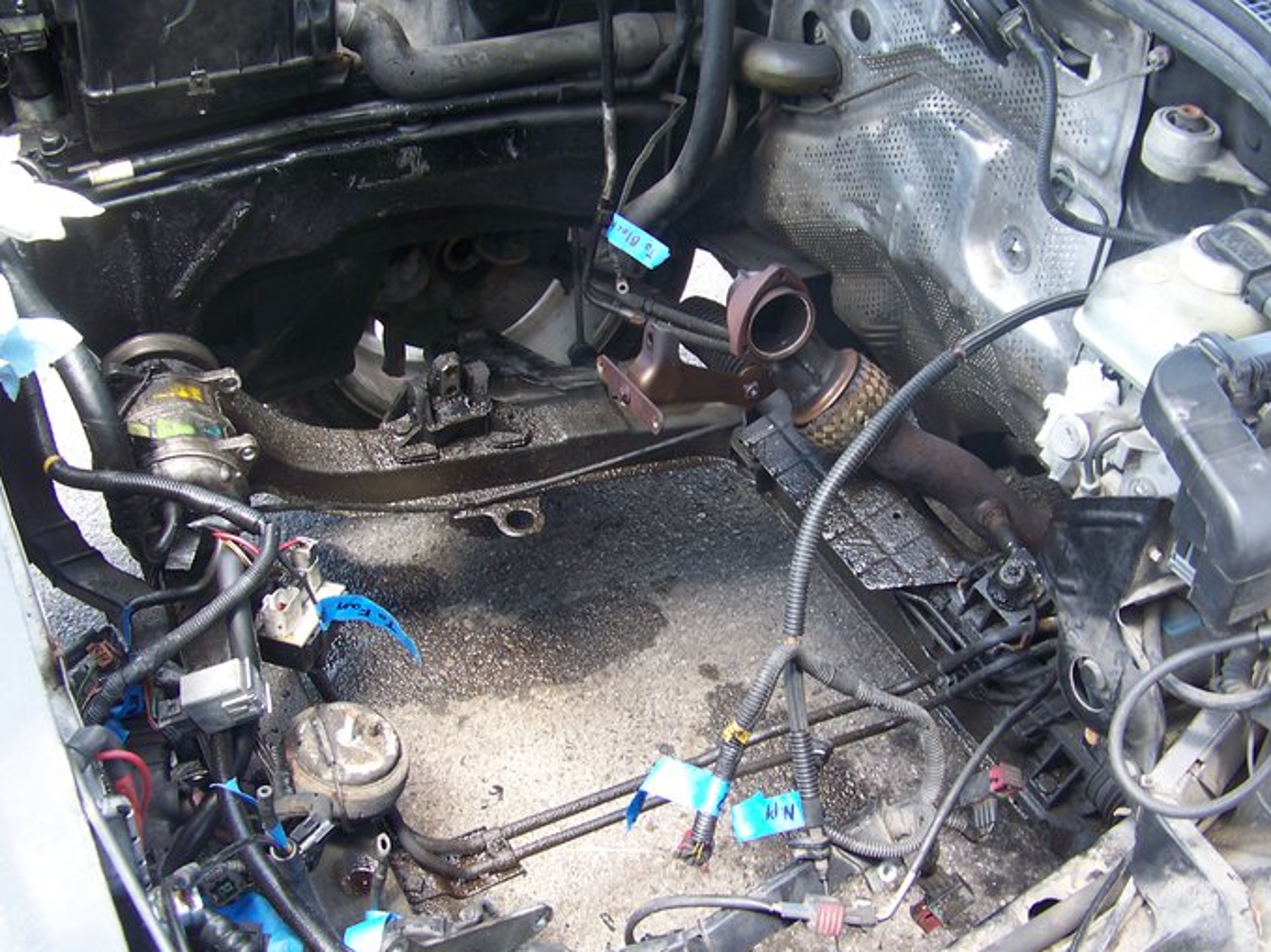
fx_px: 1542
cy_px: 494
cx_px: 678
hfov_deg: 44.8
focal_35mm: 42
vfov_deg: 34.3
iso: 64
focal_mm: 5.85
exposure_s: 1/30
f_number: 2.8
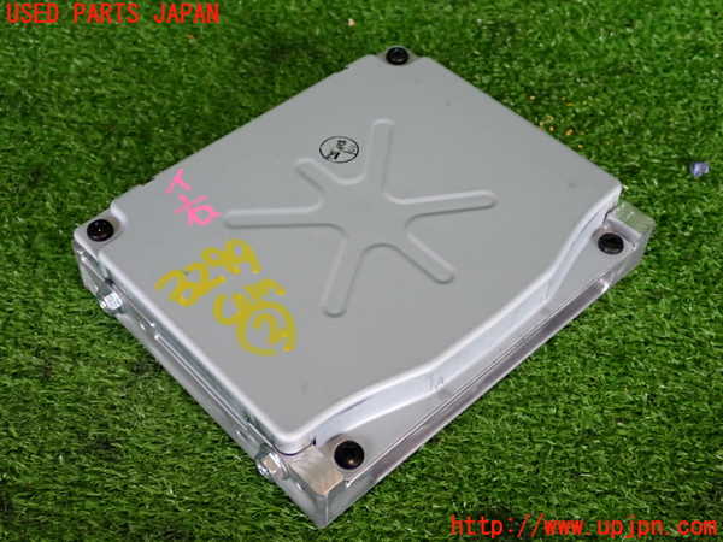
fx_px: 982
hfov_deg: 40.4
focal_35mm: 47
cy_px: 271
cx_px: 362
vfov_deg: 30.9
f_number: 3.1
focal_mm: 8.4
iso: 320
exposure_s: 1/50
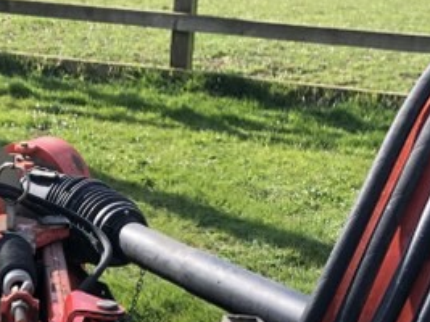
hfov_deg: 23.0
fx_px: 1043
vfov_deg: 16.4
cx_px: 89
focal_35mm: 84
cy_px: 443
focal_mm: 3.99
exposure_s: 1/695
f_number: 1.8
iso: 20
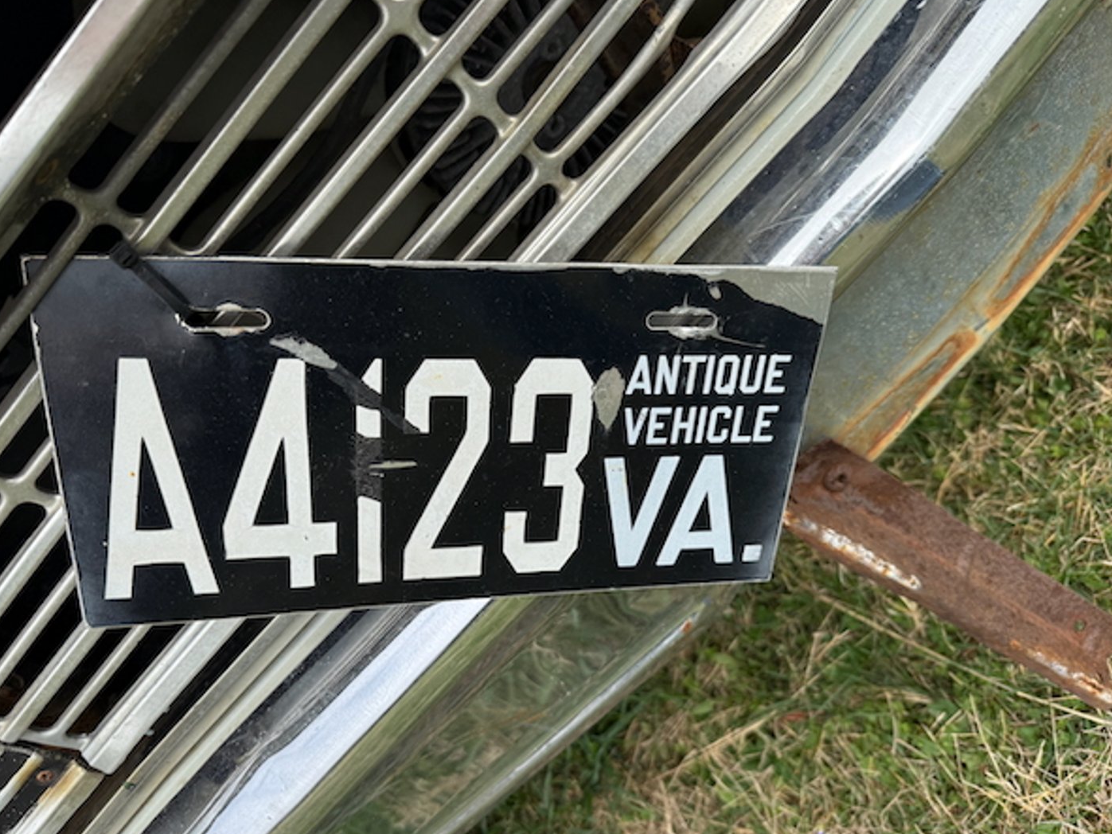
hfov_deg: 67.3
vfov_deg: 53.0
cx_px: 536
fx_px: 835
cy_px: 443
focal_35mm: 26
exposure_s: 1/3145
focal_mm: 6.76
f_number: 1.78
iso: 100
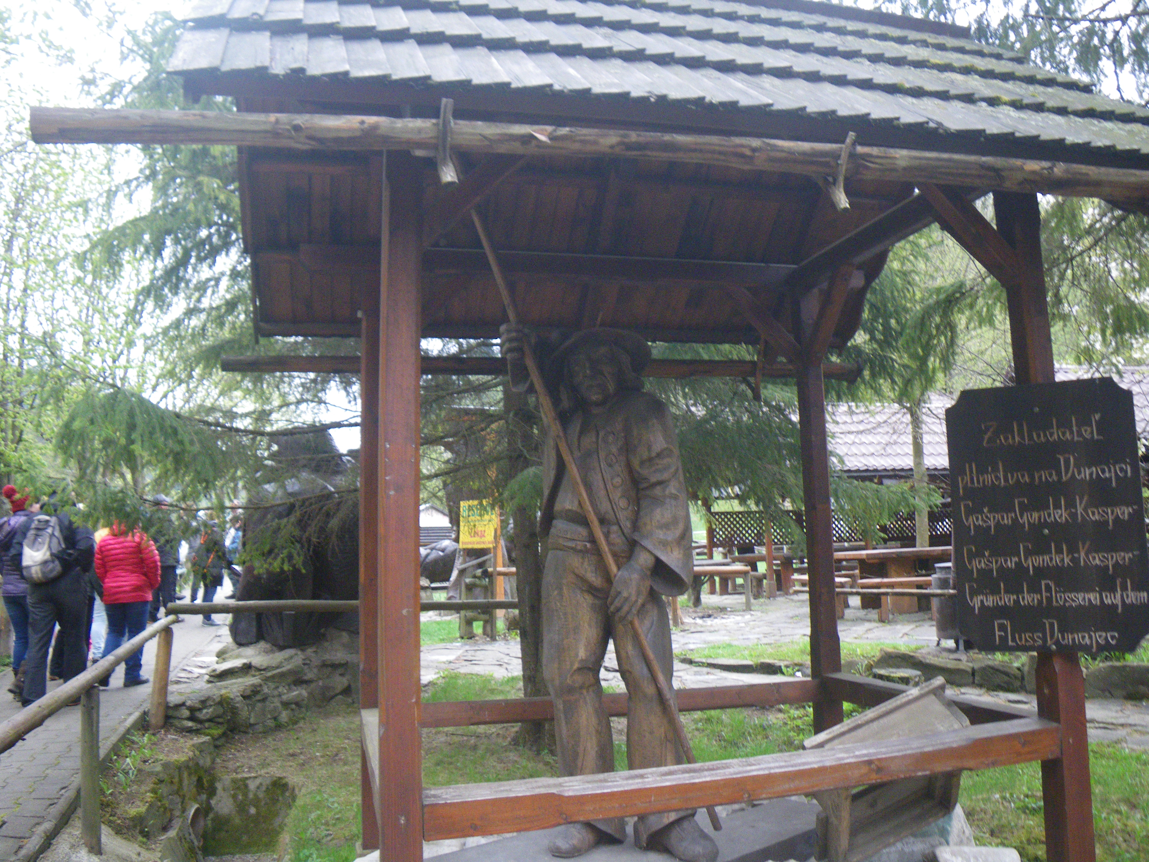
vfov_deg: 49.7
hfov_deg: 63.4
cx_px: 574
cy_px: 431
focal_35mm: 28
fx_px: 929
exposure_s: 1/50
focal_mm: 5
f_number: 3.5
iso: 320
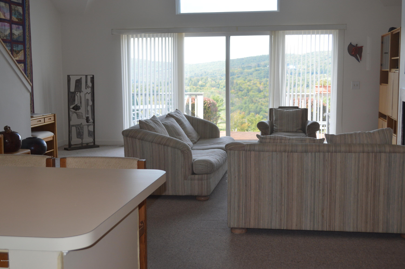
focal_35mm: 48
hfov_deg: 41.1
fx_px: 539
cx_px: 202
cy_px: 134
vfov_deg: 28.0
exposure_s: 1/125
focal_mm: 32
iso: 360
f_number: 4.8
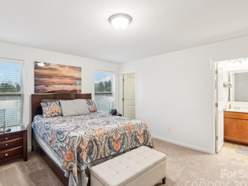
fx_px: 129
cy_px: 95
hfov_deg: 87.6
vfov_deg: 71.6
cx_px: 116
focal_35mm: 18
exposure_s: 1/8
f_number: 8
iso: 400
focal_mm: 10
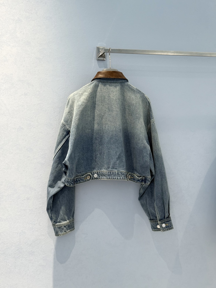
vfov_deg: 39.7
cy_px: 144
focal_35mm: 48
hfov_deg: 30.3
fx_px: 399
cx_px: 108
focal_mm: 6.76
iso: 80
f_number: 1.78
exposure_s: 1/100
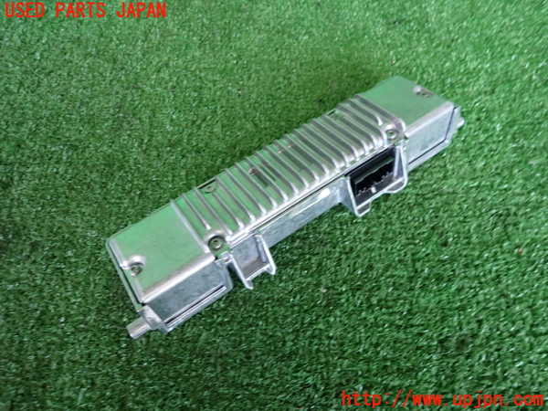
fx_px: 396
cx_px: 274
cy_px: 206
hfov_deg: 69.4
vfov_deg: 54.9
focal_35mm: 25
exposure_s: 1/30
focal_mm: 4.5
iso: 200
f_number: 2
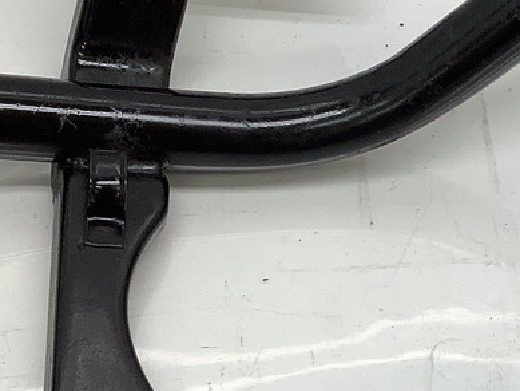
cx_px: 551
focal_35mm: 102
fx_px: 1533
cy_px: 254
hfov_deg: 18.6
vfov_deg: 14.5
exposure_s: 1/120
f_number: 2.4
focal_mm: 3.3
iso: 40
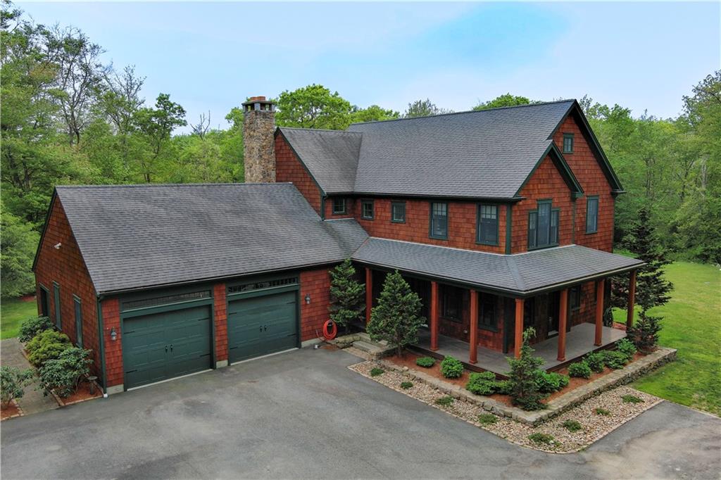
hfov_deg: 63.7
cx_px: 360
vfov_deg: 44.9
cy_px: 240
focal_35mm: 29
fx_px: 581
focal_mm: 10.57
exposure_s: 1/1000
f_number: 2.8
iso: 100
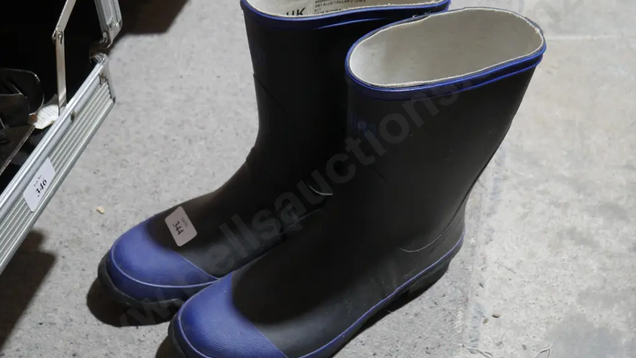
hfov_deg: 46.4
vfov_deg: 27.1
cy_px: 184
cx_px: 319
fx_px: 742
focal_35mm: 44
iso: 800
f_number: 4.5
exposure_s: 1/60
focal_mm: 20
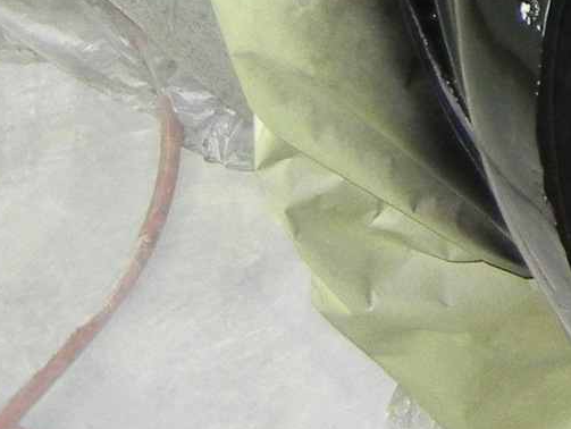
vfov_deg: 9.2
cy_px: -493
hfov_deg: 11.8
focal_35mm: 149
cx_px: 1167
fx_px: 2460
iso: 457
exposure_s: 1/30
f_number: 3.5
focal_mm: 5.4
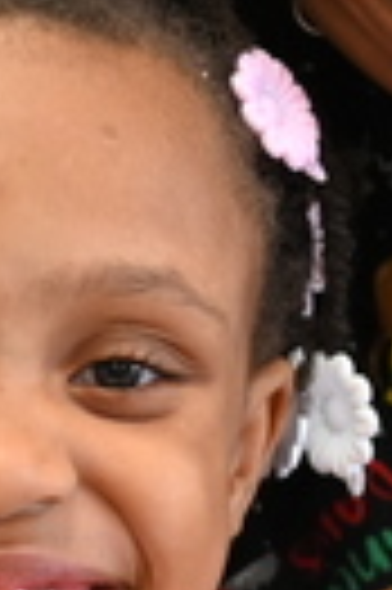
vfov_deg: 8.0
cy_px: 412
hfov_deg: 5.2
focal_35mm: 258
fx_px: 4225
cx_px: -324
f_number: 4
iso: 900
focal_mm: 33
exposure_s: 1/125
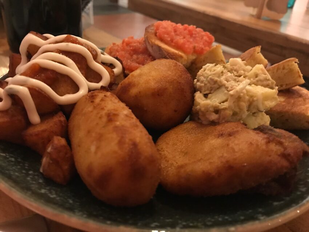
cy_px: 116
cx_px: 154
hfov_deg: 63.4
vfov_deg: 49.8
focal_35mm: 28
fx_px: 250
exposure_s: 1/5
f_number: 1.8
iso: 100
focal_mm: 3.99
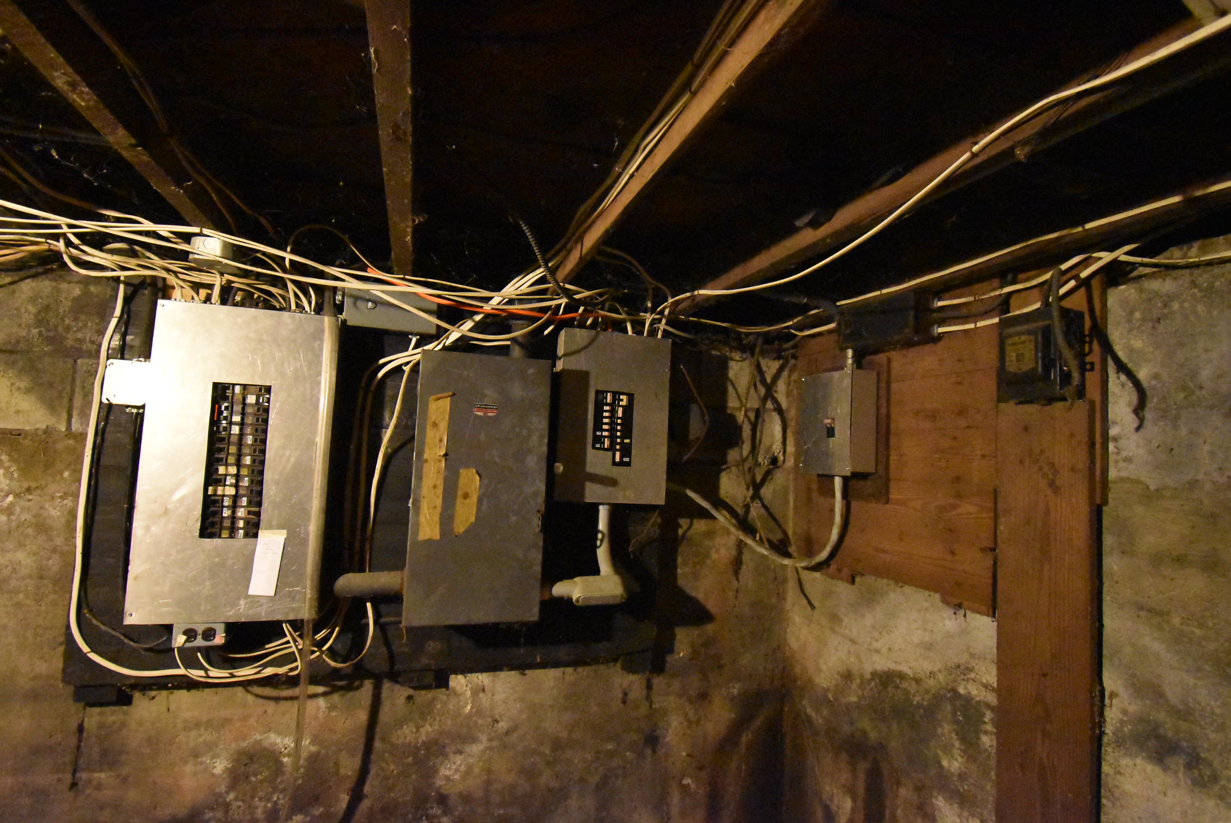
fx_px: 590
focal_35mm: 17
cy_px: 412
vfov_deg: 69.8
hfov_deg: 92.4
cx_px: 616
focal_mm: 11.5
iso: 12800
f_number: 4.8
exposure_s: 1/15
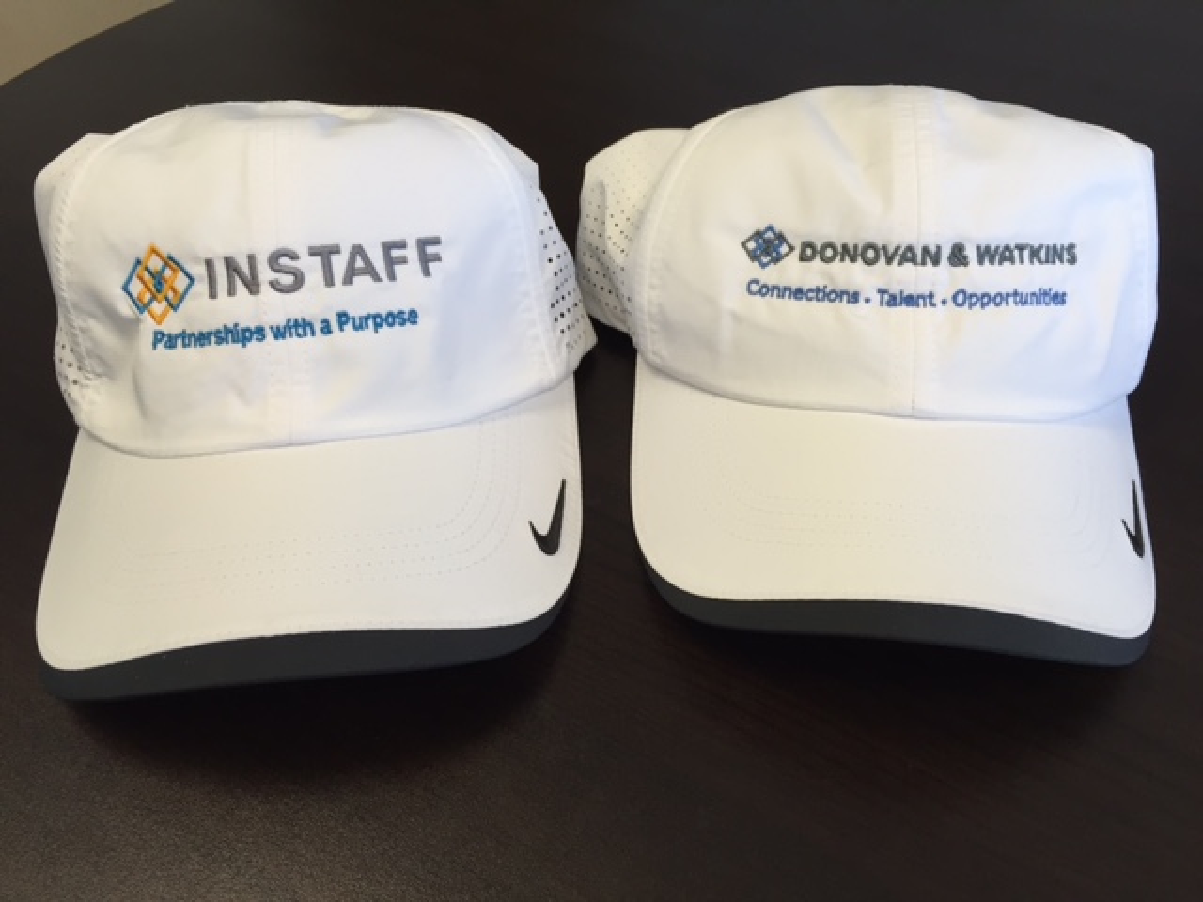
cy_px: 451
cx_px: 602
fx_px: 1008
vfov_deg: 48.2
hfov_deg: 61.7
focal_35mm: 29
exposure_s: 1/40
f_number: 2.2
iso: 32
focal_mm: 4.15
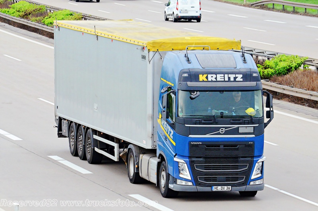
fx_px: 2579
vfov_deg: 4.7
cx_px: 159
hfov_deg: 7.1
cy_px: 106
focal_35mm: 292
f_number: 11
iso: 2000
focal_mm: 195
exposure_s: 1/640
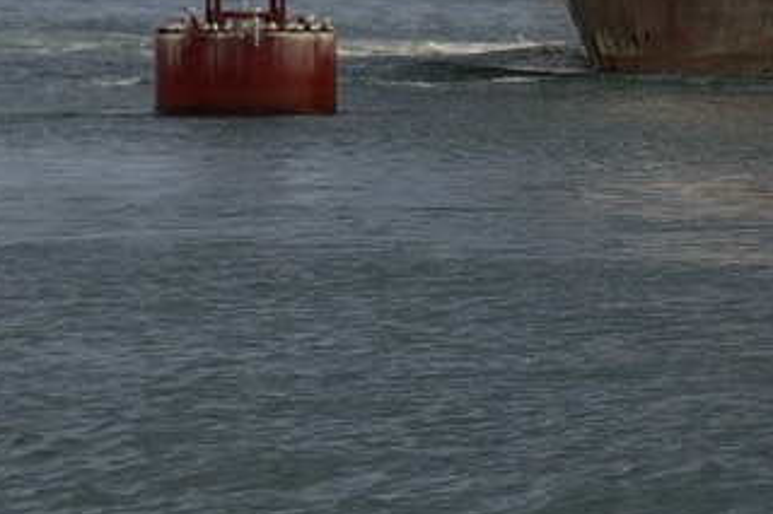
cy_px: -637
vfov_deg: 2.0
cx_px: 1763
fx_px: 14486
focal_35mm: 675
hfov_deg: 3.0
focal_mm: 135
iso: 200
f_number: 5.6
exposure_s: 1/400
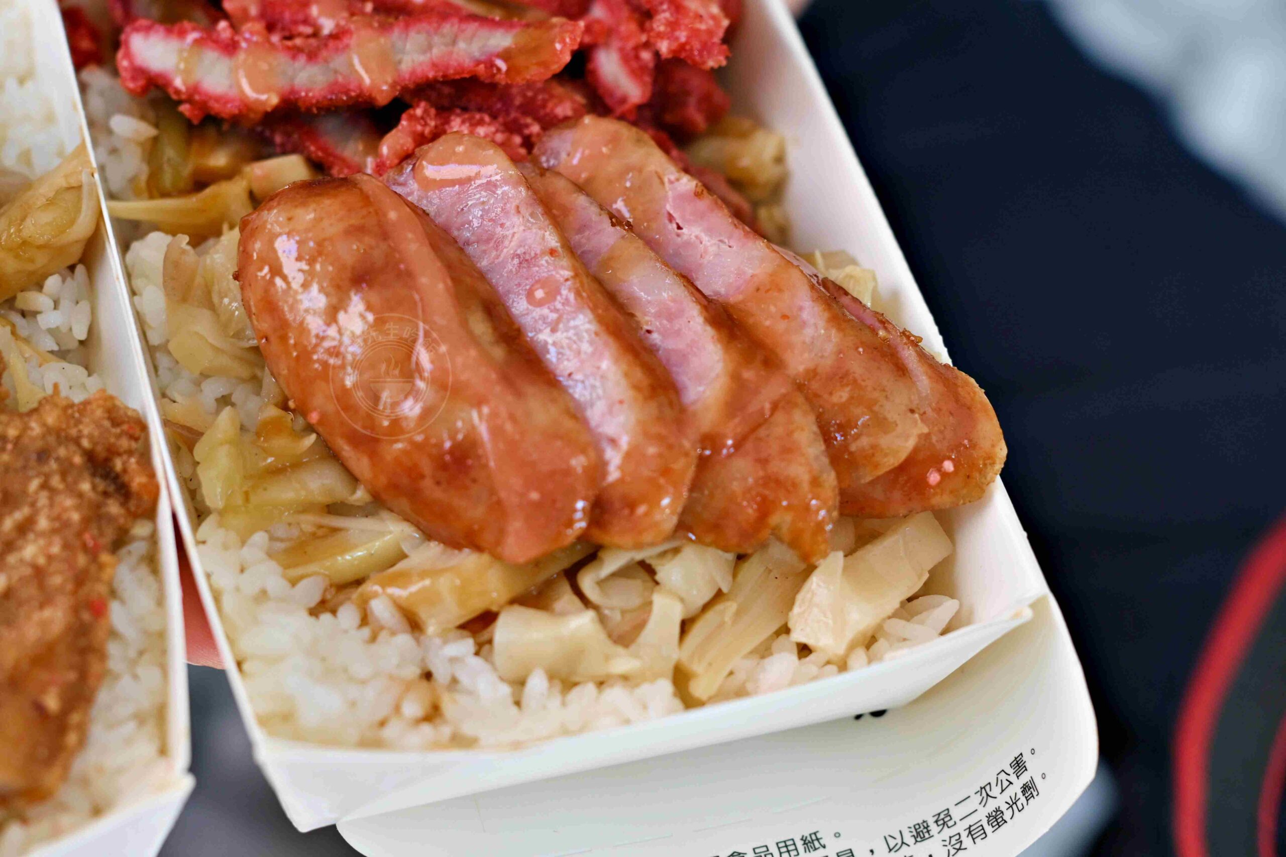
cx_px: 643
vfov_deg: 18.2
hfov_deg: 27.0
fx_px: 2679
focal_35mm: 75
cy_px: 428
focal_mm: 50
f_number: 3.2
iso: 250
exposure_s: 1/200
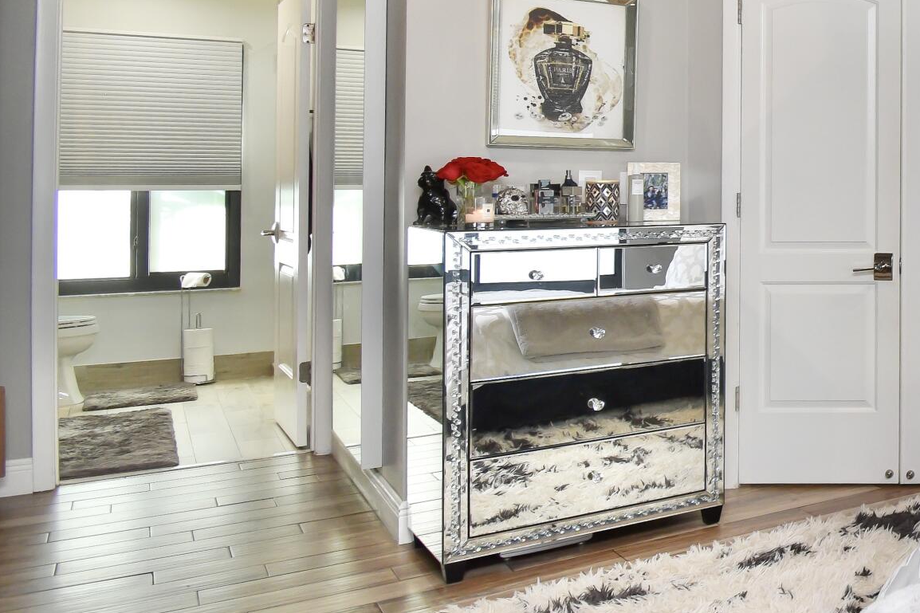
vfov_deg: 33.5
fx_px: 996
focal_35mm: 39
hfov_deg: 35.3
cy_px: 157
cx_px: 1176
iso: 400
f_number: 5.6
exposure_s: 1/80
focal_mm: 10
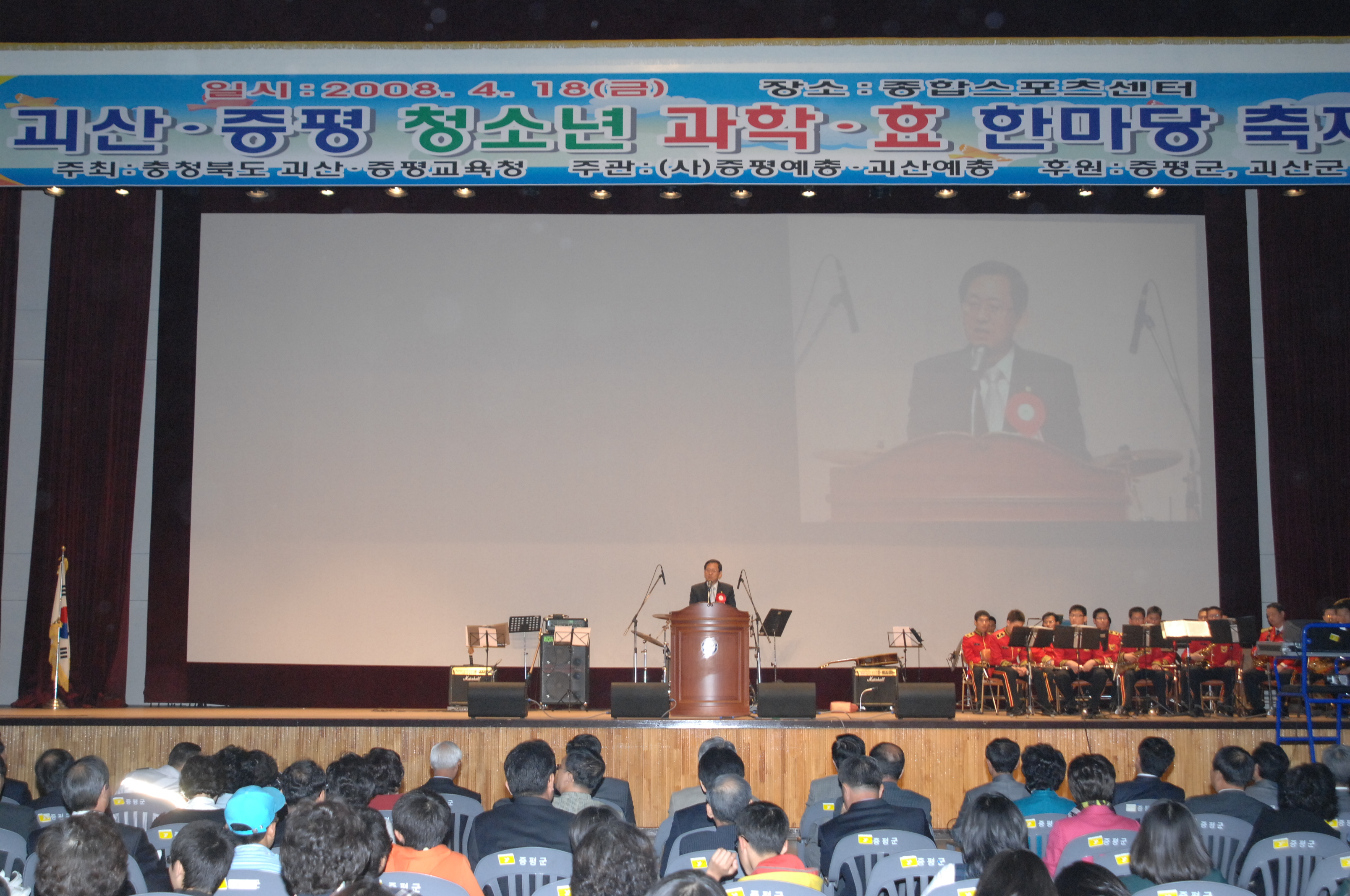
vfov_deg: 28.0
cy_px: 448
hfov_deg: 41.2
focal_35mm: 48
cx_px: 675
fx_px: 1798
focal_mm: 32
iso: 800
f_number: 6.7
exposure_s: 1/60
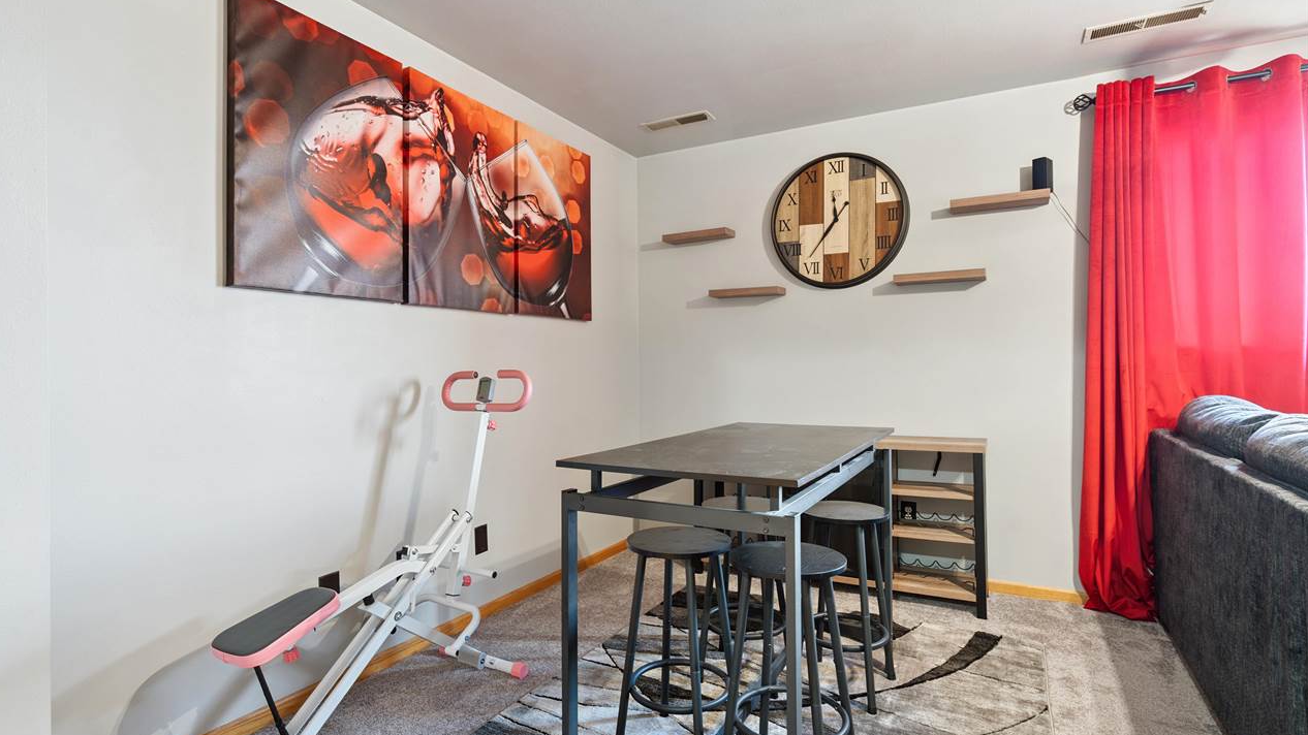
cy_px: 365
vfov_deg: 61.0
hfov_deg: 92.7
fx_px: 624
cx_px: 652
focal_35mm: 18
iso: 400
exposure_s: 1/2
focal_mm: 17
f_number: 8
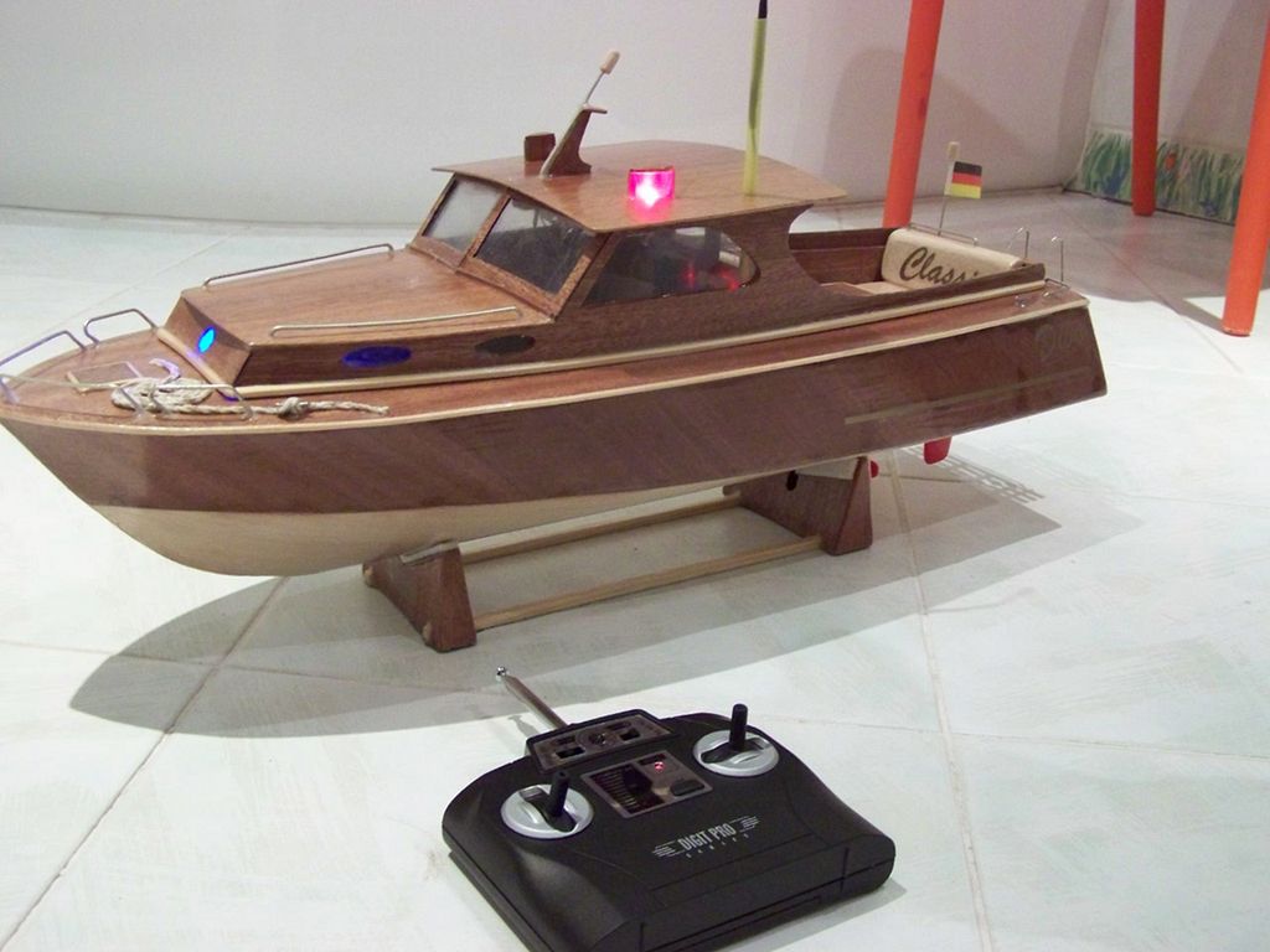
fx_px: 1394
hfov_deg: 49.0
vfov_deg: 37.7
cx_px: 635
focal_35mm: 38
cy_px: 476
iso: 400
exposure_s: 1/25
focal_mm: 6.3
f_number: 2.8
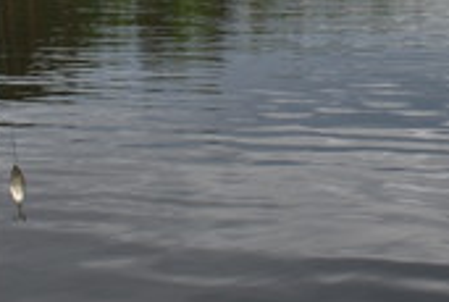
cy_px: 53
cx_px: 257
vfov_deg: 12.2
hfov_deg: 18.2
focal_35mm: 112
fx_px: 1401
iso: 160
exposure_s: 1/125
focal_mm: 20
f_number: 5.6
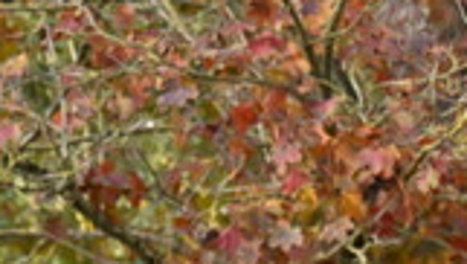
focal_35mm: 739
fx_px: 9162
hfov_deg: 2.9
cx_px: 229
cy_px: 772
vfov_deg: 1.6
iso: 1000
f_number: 9
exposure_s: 1/250
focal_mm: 165
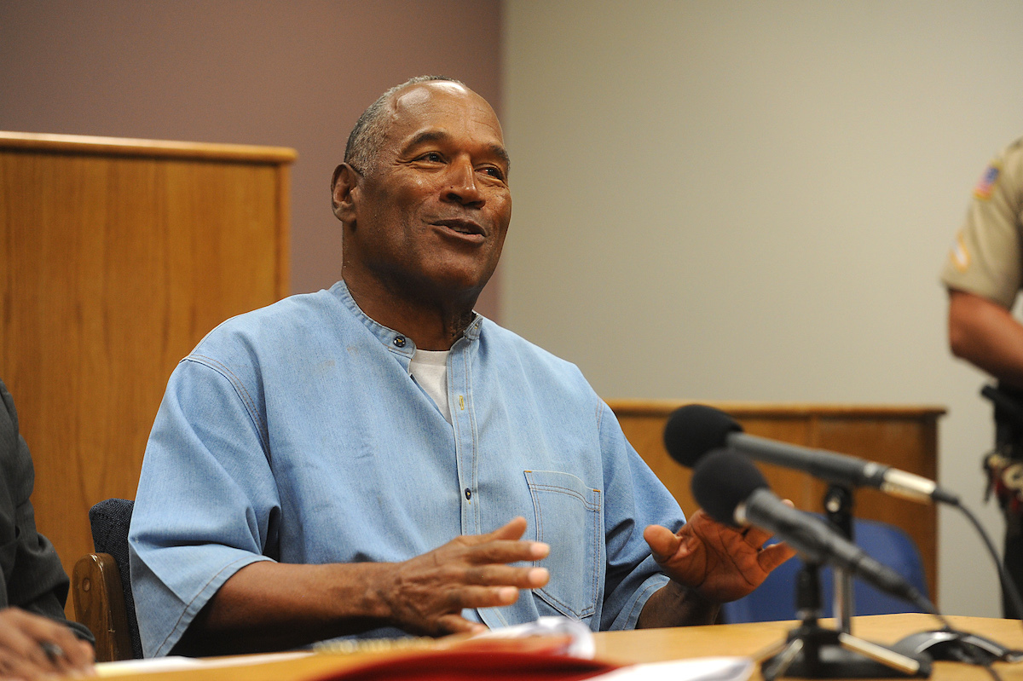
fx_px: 4403
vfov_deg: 8.8
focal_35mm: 155
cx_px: 512
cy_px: 340
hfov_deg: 13.3
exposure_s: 1/160
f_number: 4
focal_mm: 155
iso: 1600
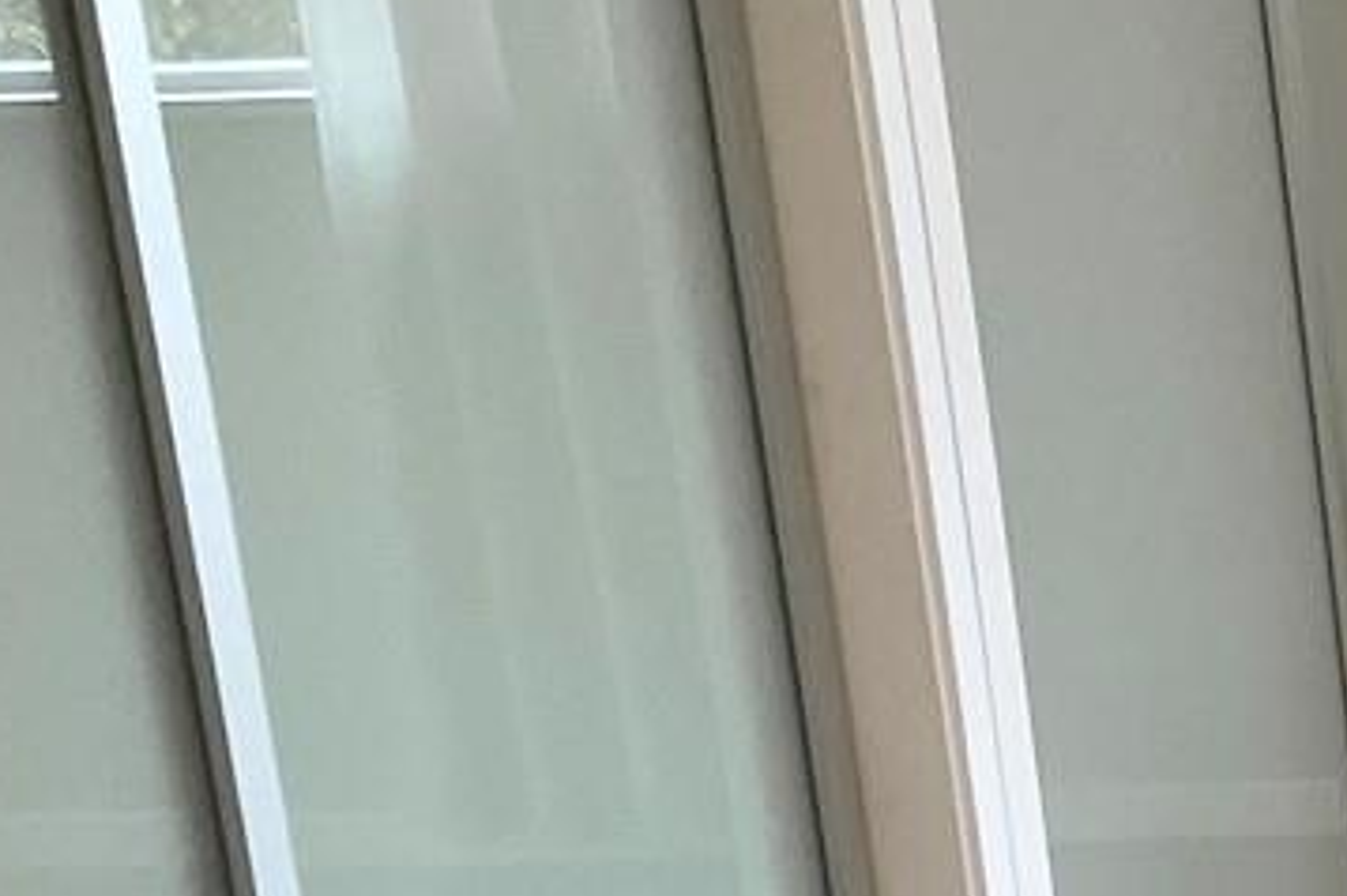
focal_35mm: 121
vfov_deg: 11.2
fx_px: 4523
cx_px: 2961
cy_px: 776
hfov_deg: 13.6
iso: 125
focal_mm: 4.2
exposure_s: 1/120
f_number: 1.6
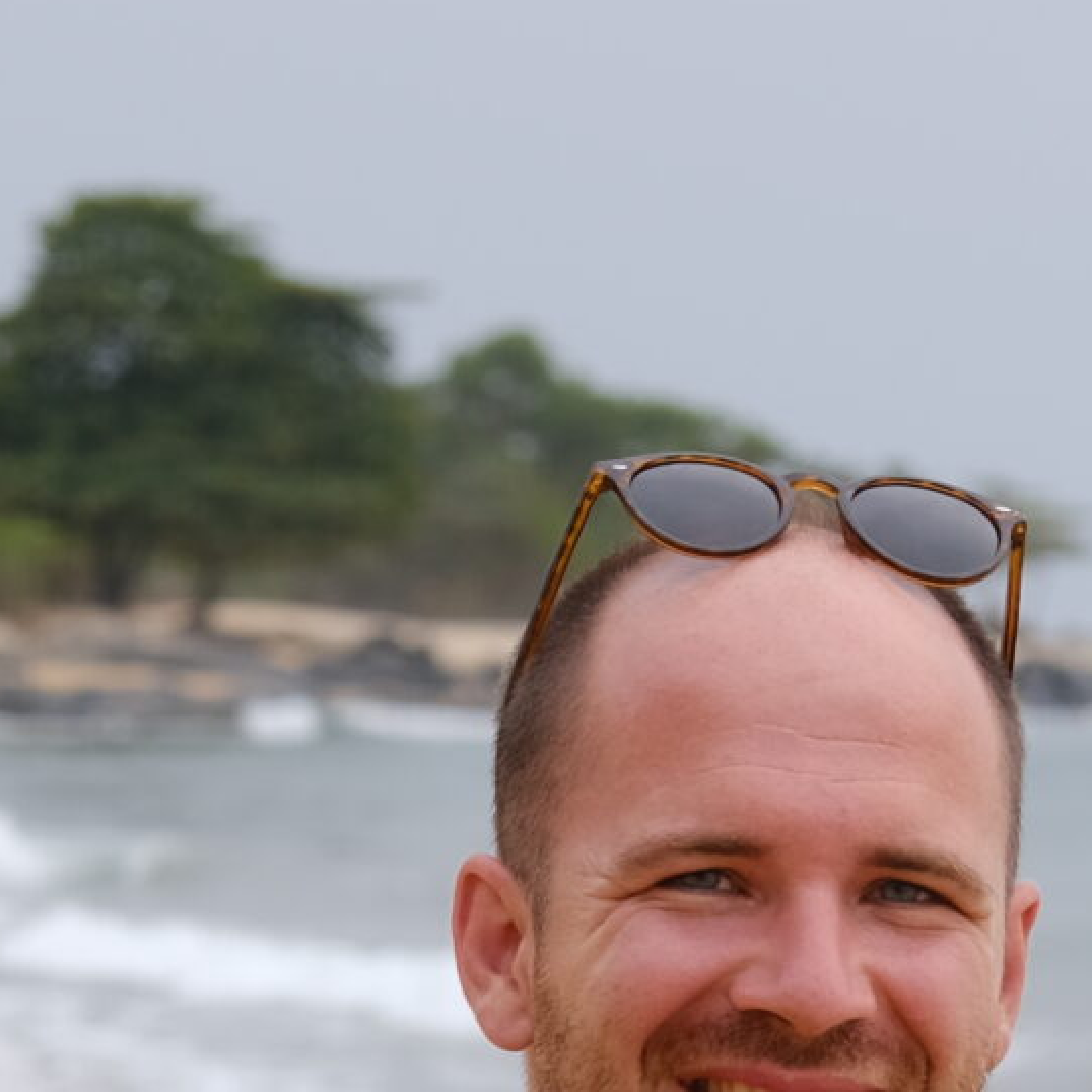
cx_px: 47
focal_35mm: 259
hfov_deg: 6.7
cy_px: 1201
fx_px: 9244
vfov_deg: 6.7
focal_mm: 42.9
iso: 160
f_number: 4
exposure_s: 1/350
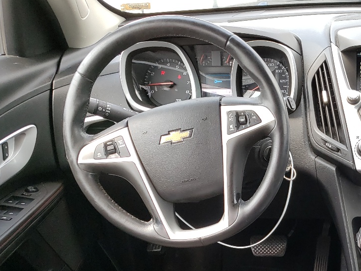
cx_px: 366
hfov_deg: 31.1
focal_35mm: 57
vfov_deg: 24.2
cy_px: 285
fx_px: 594
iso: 50
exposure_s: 1/147
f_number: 1.5
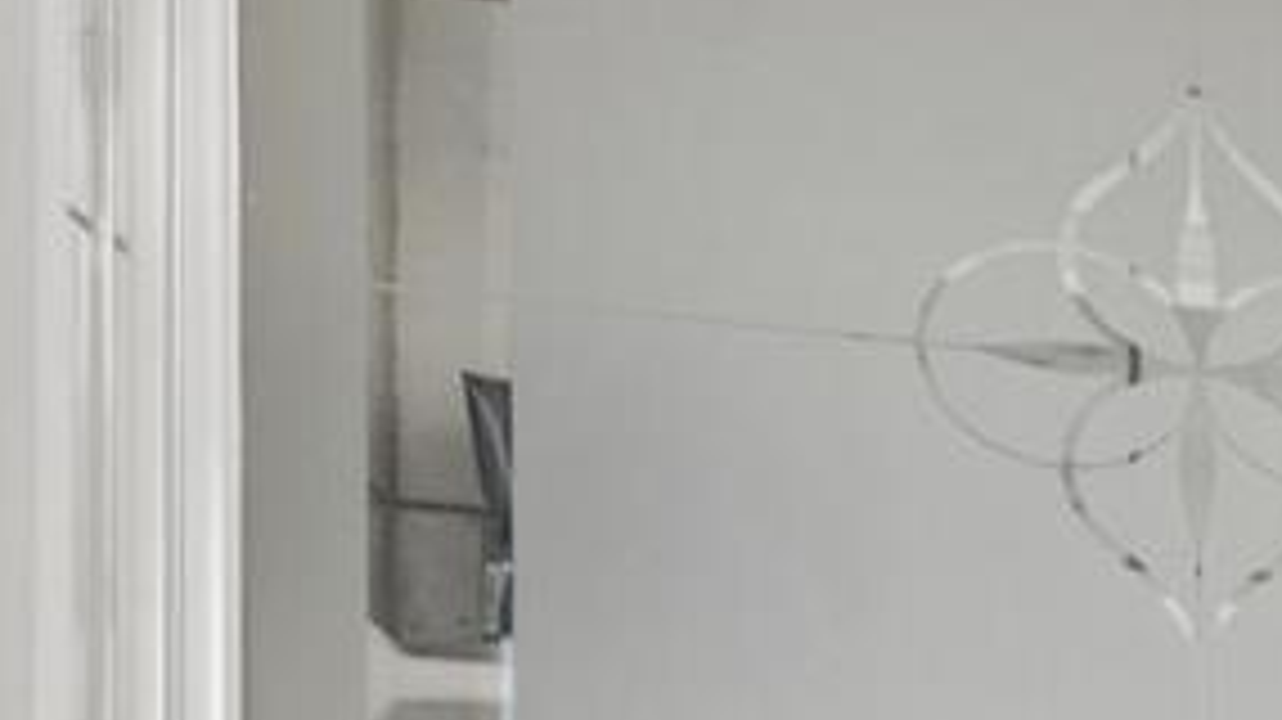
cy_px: 1012
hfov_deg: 10.0
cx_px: 4260
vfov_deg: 9.3
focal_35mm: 128
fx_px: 4349
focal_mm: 17
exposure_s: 1/20
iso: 100
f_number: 8
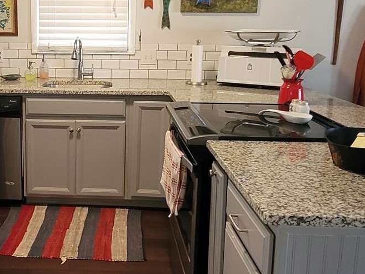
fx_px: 401
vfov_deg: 37.2
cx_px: 88
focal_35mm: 38
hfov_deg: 47.0
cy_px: 87
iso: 320
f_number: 2.2
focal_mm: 2.2
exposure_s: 1/30
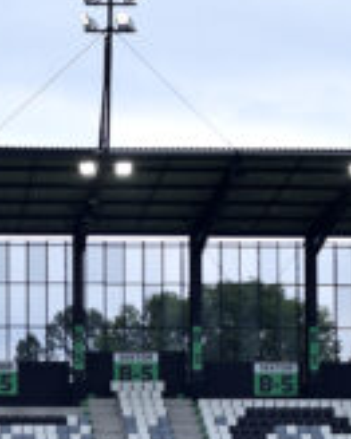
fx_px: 2002
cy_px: 435
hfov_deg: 9.9
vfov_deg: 12.4
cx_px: -83
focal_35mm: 154
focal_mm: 35
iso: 100
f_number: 3.2
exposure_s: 1/125
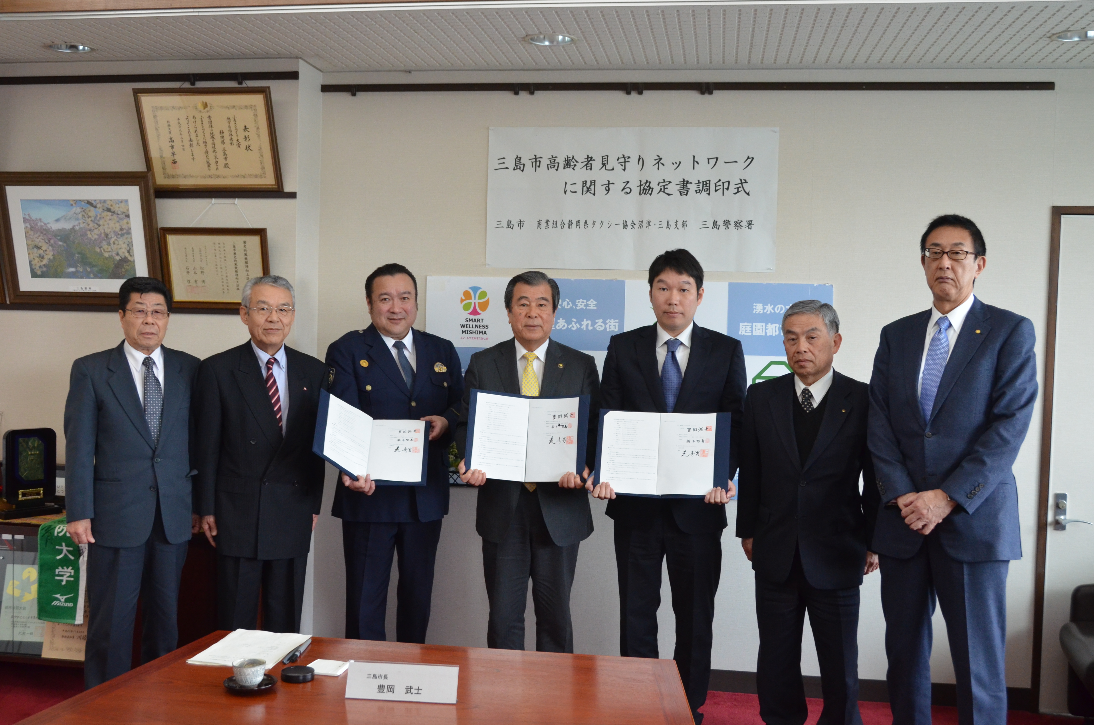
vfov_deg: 34.1
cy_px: 362
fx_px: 1183
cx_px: 547
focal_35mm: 39
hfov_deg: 49.6
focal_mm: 26
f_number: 6.7
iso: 1600
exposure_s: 1/180
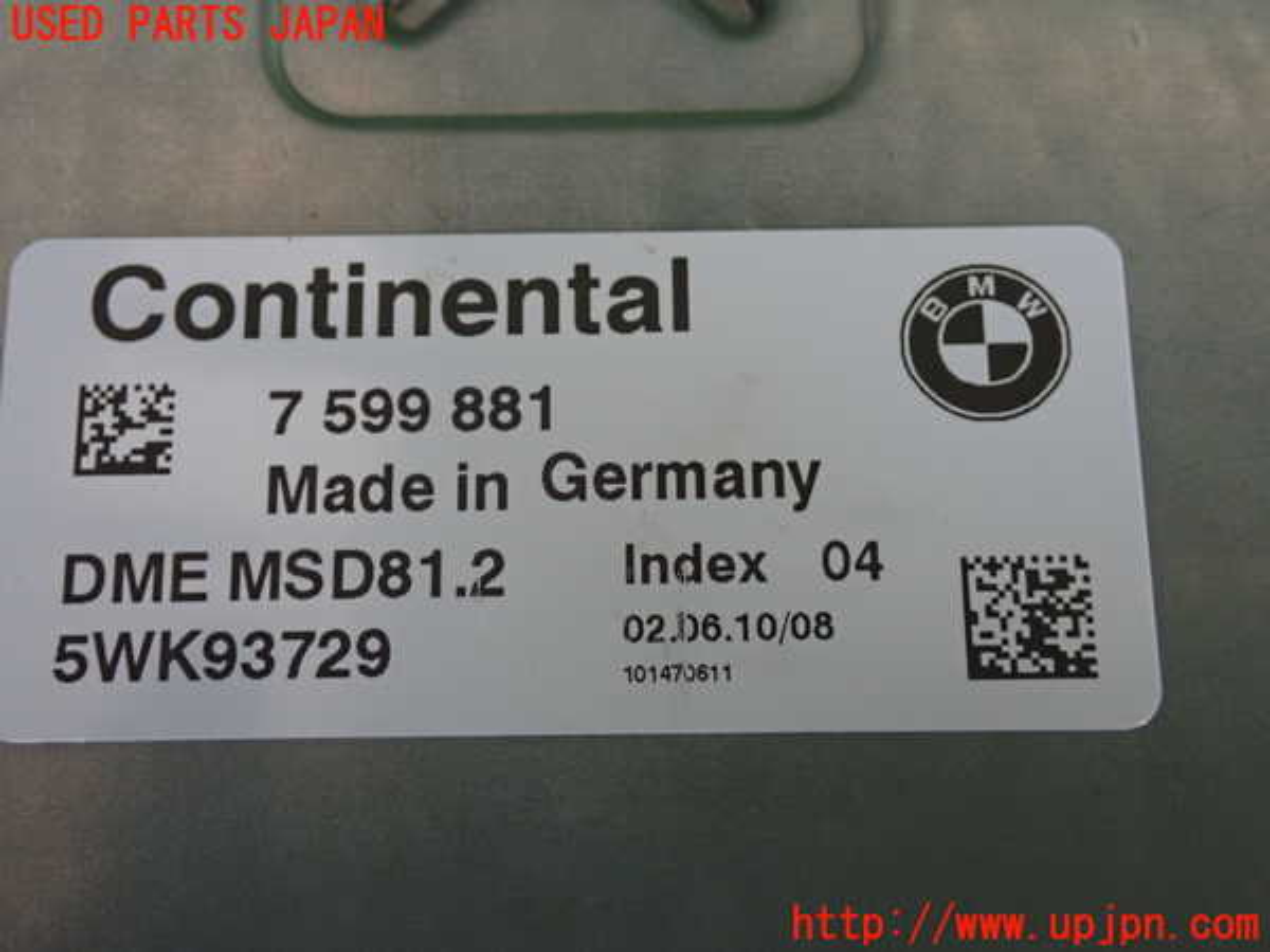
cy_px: 476
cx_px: 635
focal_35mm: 50
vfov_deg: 29.1
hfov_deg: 38.2
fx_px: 1834
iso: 400
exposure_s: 1/50
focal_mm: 9.01
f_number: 3.2
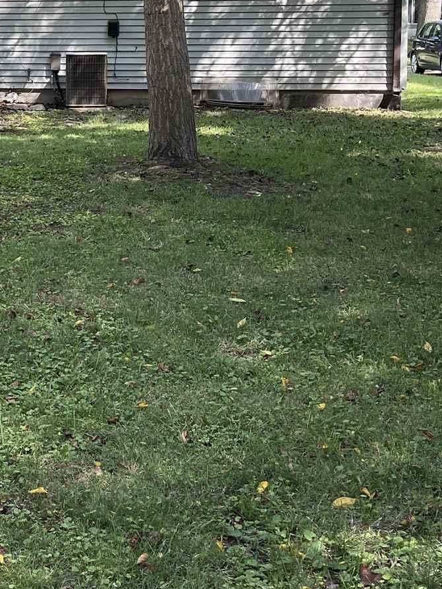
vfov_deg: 28.2
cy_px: 99
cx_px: -115
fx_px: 1140
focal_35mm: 67
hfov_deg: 20.3
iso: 50
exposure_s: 1/598
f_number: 1.6
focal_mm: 5.1
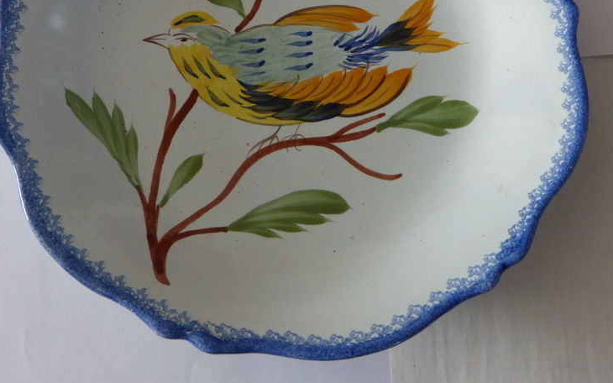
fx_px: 752
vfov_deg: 28.1
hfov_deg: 44.4
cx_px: 296
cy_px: 85
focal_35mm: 45
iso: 400
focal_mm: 5.4
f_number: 3
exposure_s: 1/15
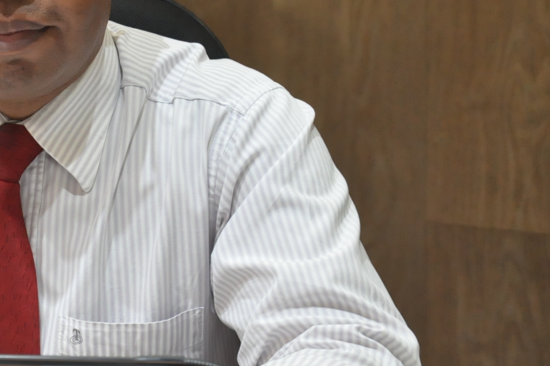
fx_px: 2259
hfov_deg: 13.7
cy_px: 54
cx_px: 16
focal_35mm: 148
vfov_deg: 9.2
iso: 2000
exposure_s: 1/100
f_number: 5
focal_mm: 50
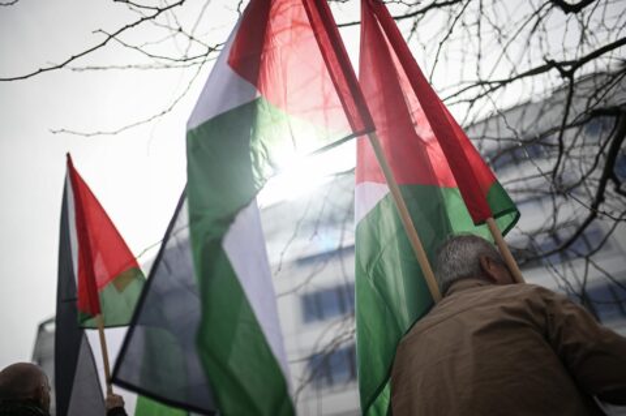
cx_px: 313
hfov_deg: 54.5
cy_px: 208
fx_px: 608
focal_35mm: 35
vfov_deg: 37.8
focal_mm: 35
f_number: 1.4
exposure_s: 1/5000
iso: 100
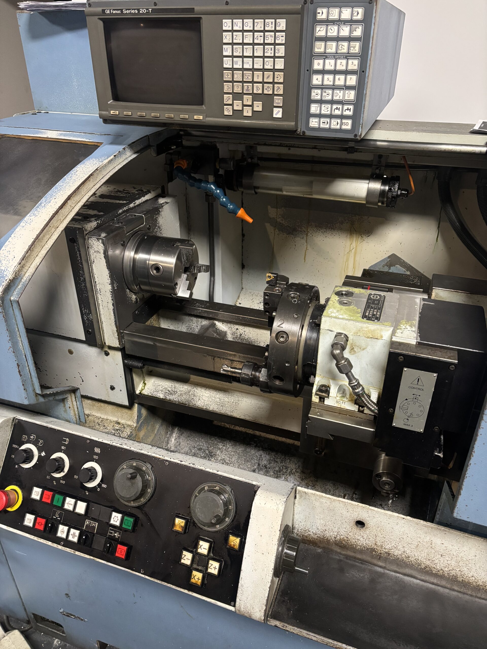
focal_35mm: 26
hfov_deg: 53.1
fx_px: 488
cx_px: 244
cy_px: 324
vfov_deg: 67.3
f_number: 1.6
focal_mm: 5.96
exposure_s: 1/33
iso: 400
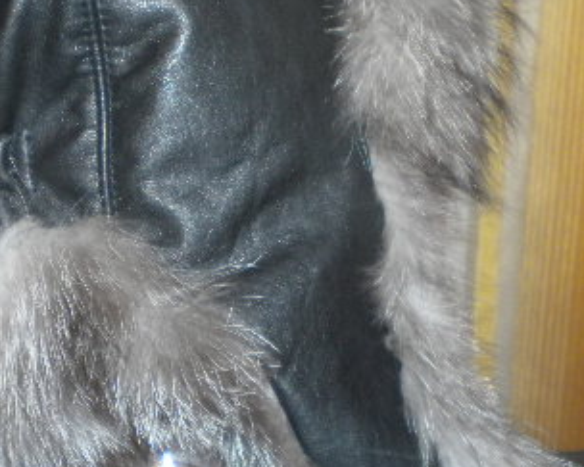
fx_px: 1244
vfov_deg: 21.2
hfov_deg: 26.3
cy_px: 154
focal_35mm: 72
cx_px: 211
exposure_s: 1/30
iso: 200
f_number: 3.1
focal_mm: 6.3
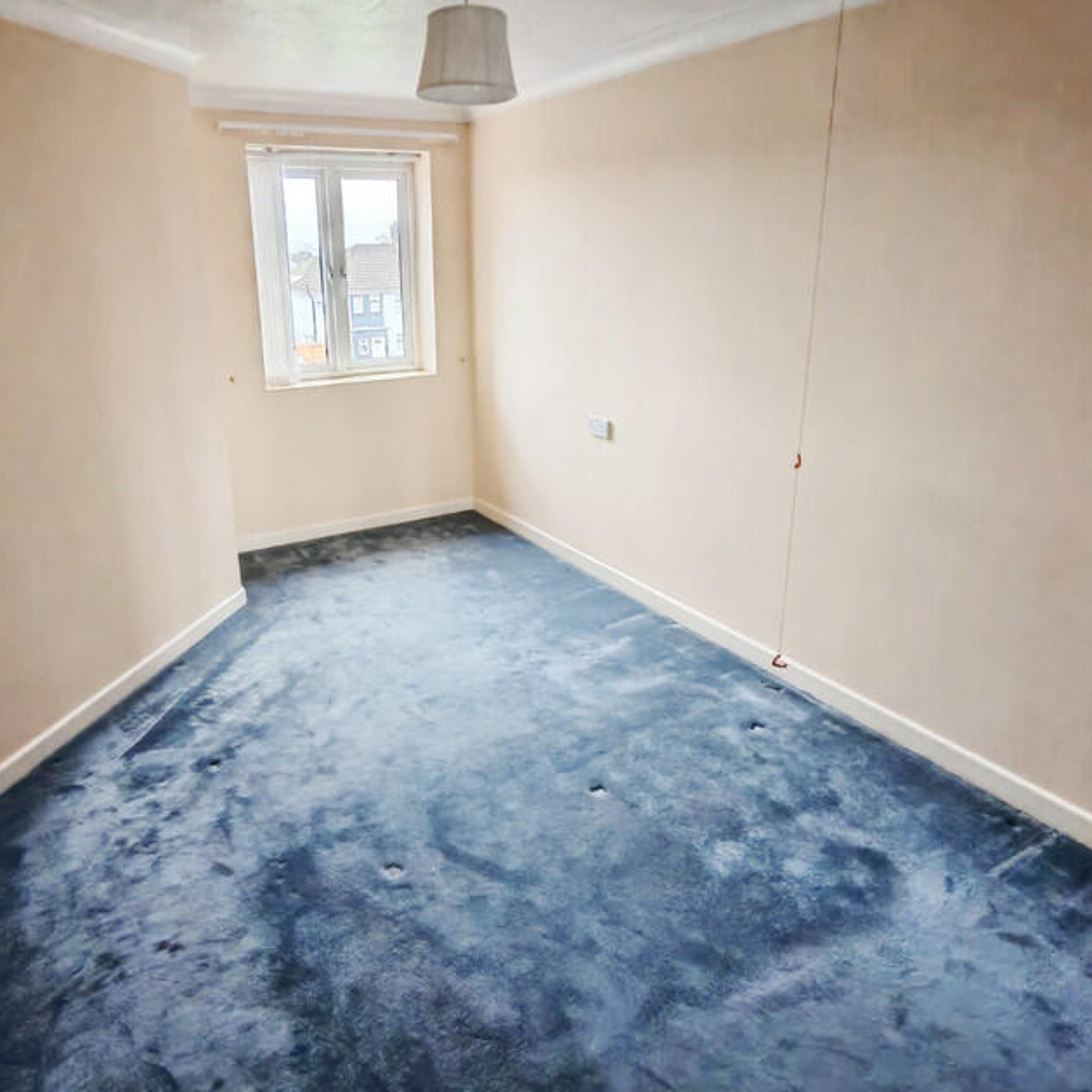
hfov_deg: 66.9
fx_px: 821
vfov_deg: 67.0
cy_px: 482
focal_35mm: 23
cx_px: 470
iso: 500
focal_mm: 2
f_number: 2.2
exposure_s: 1/14
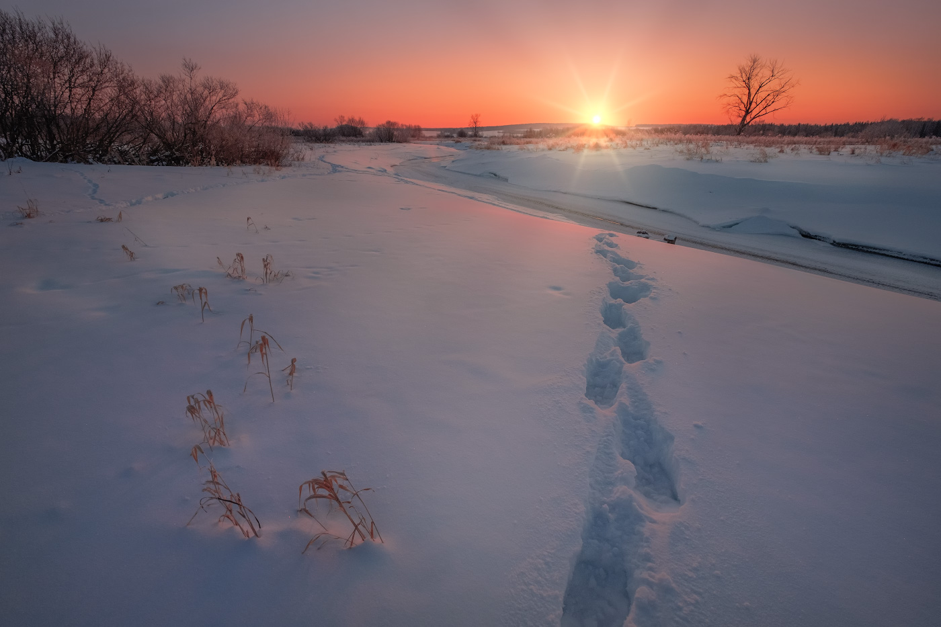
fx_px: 392
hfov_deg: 100.4
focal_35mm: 15
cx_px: 470
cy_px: 314
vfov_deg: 77.3
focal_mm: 10
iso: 800
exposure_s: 1/240
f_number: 11
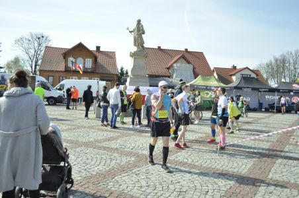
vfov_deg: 39.9
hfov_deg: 57.3
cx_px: 150
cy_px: 99
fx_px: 274
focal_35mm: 33
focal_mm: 22
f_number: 3.8
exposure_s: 1/1600
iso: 320
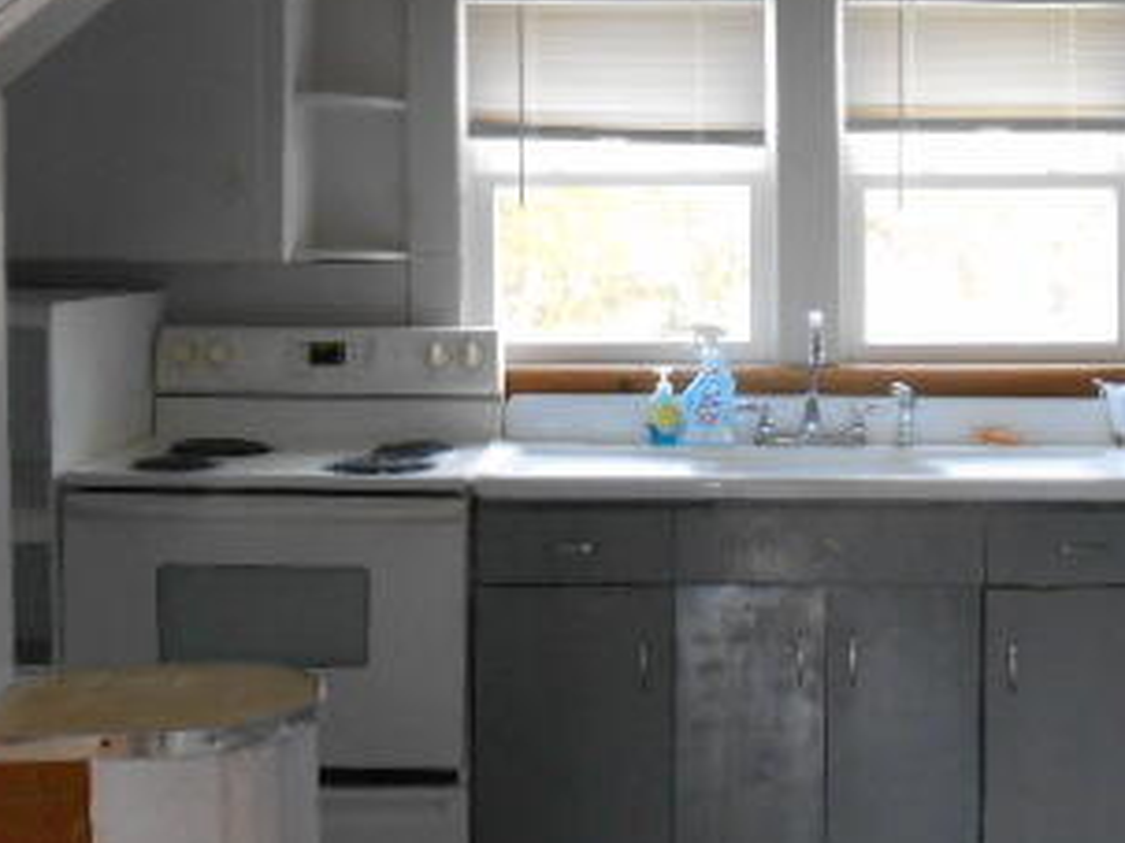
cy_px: 301
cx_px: 780
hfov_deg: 34.5
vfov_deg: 26.4
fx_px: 1787
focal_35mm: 55
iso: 400
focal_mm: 4.7
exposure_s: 1/30
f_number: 3.4
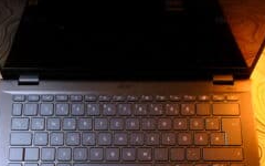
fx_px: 347
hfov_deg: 41.8
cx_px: 120
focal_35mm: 48
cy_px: 142
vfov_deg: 26.2
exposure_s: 1/85
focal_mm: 19
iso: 3200
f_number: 7.1
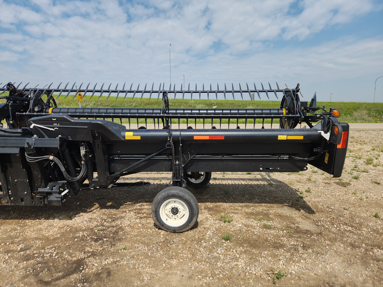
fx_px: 254
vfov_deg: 58.9
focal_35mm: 23
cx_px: 192
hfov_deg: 73.9
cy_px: 144
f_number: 1.8
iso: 20
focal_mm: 5.4
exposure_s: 1/1505
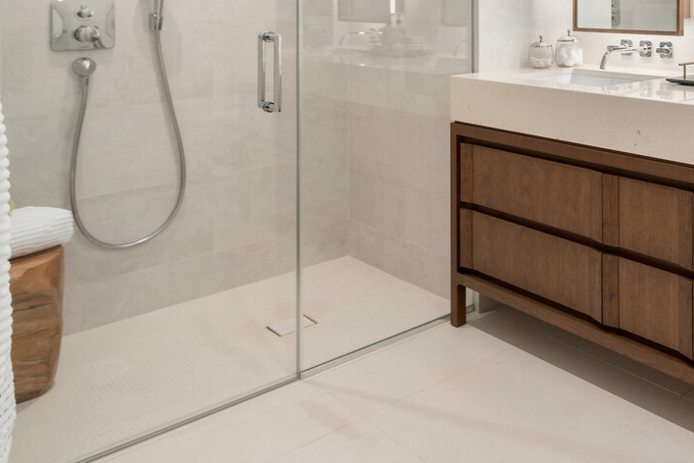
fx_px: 694
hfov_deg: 44.8
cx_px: 700
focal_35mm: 36
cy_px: 8
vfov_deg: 33.9
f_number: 16
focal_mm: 17
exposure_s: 1/8
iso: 500
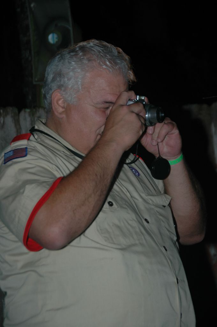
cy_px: 164
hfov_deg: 9.6
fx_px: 1292
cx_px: 108
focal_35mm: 142
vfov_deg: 14.4
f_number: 5.3
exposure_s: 1/60
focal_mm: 95
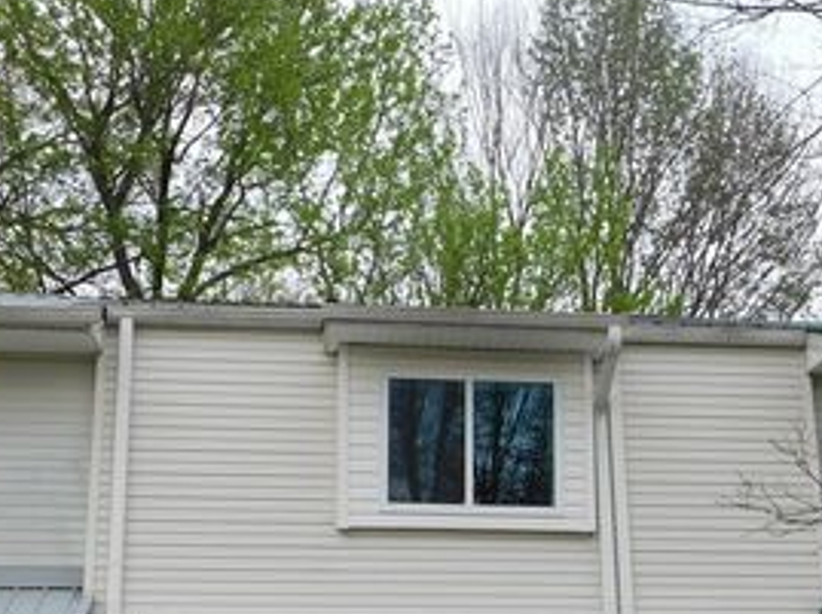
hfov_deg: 29.0
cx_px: 477
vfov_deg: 21.5
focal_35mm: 67
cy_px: 524
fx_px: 1589
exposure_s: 1/400
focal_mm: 6.3
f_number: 3.5
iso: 125
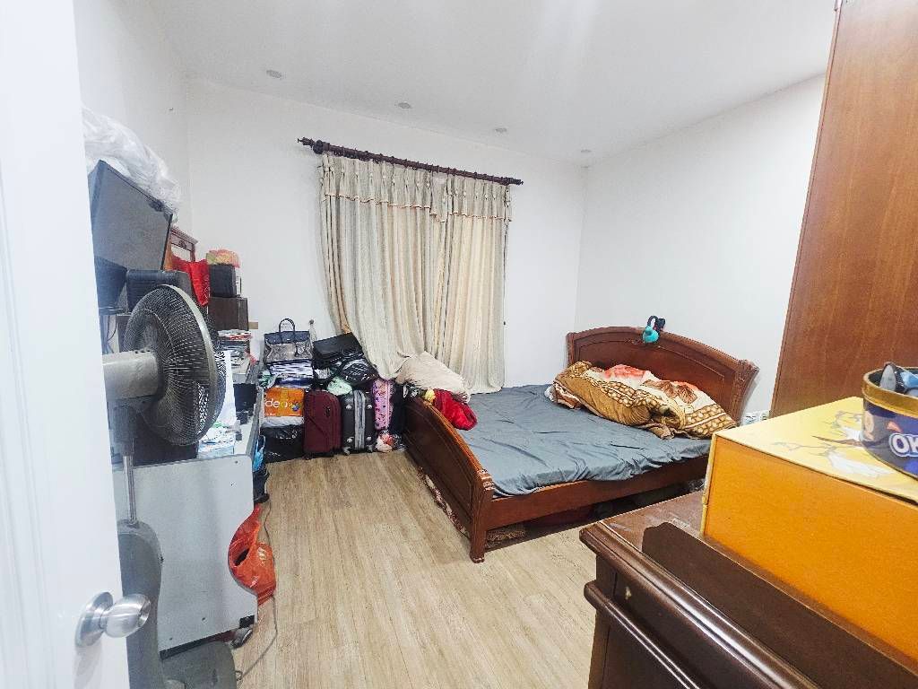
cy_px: 344
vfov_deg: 89.9
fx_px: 345
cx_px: 459
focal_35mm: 13
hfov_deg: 106.2
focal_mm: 2.2
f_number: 2.2
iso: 400
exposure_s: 1/40
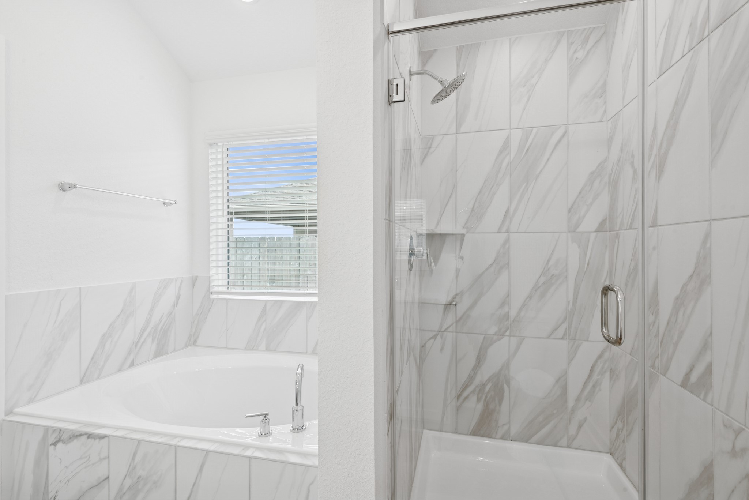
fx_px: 333
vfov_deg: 73.8
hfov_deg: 96.7
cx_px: 374
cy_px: 250
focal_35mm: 16
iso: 160
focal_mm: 16
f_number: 9
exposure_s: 1/13
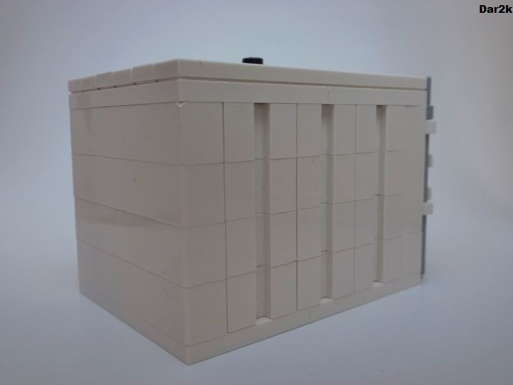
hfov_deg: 55.4
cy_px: 192
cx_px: 256
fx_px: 489
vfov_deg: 42.9
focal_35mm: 33
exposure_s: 1/10
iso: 400
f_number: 3.6
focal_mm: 5.9
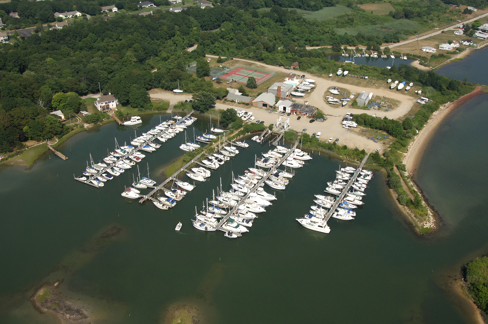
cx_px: 244
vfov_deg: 36.8
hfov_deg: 53.2
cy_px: 162
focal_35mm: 36
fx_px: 487
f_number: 9
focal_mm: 24
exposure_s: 1/1000
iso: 400
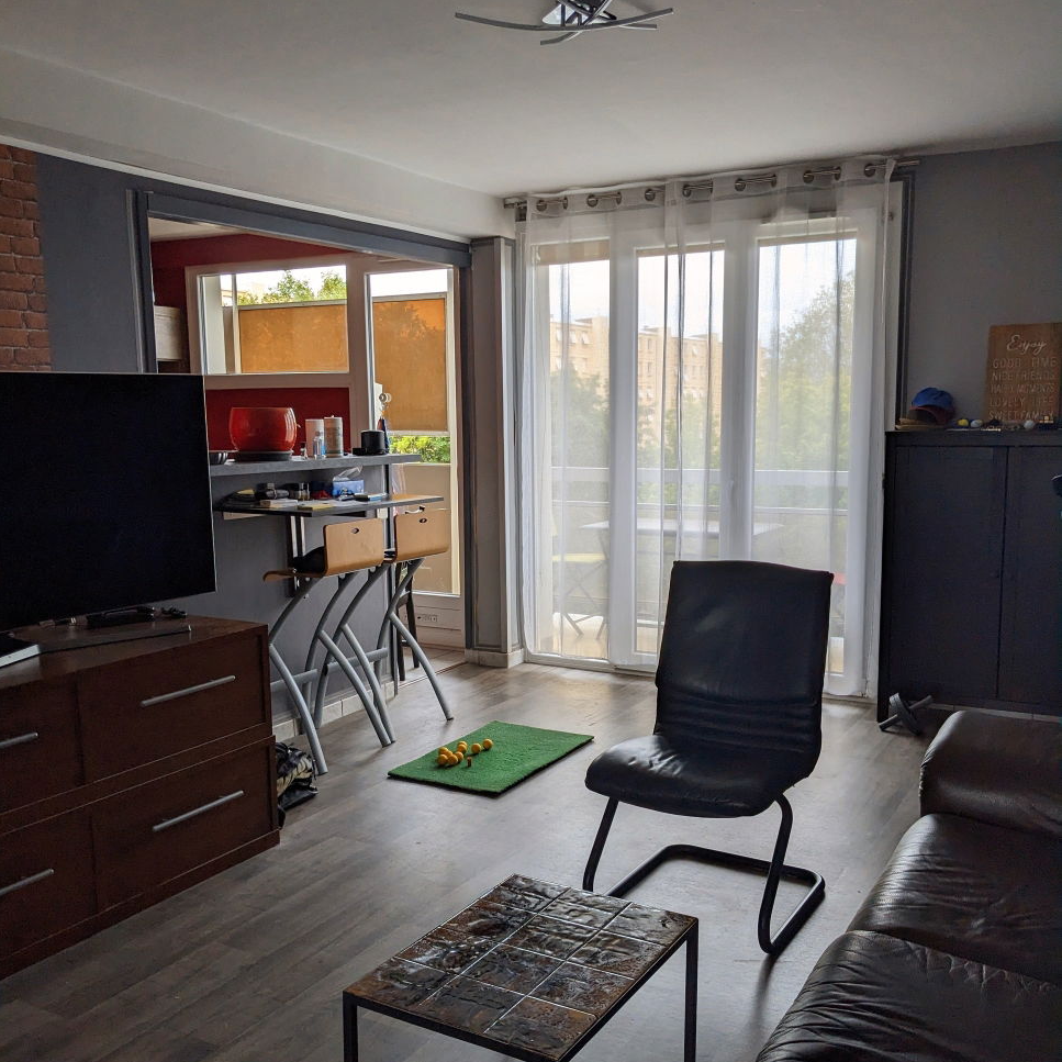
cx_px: 529
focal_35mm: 32
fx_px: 1111
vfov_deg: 51.1
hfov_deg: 51.1
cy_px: 569
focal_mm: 4.38
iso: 55
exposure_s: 1/405
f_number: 1.73
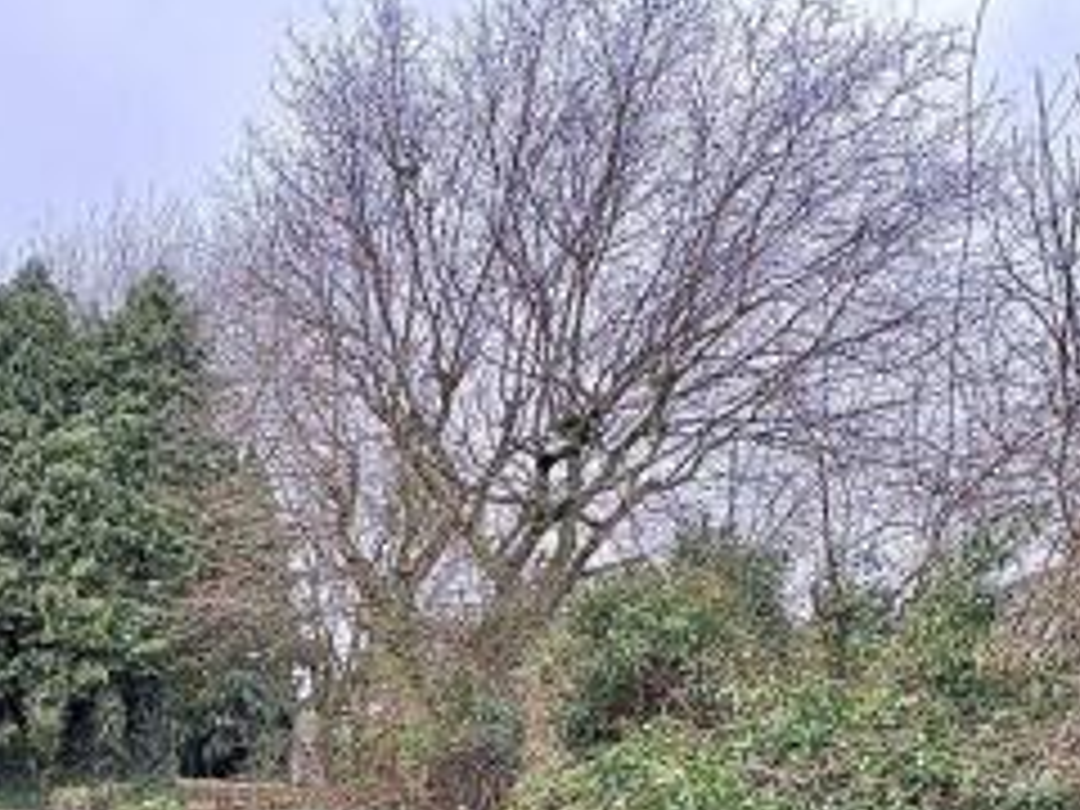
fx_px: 1061
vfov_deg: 37.1
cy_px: 821
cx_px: 200
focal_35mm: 34
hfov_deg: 50.4
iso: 160
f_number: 2.2
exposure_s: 1/99
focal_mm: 2.22
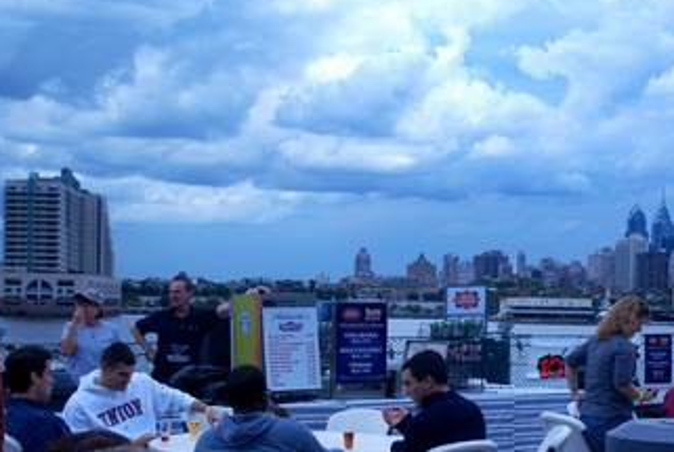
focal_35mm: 70
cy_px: 337
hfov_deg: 28.5
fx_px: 1312
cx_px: 485
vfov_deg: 19.4
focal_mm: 30
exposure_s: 1/1000
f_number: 7.1
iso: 200
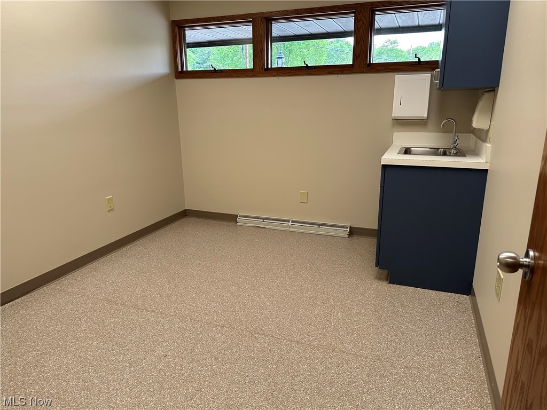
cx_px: 274
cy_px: 205
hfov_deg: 71.6
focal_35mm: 24
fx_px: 379
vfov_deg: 56.8
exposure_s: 1/60
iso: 125
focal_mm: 6.86
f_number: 1.78
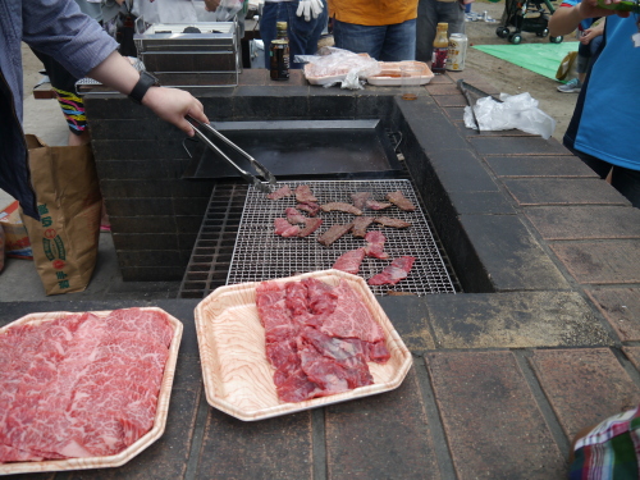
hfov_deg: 63.4
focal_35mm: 28
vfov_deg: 49.7
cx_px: 320
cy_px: 240
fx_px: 518
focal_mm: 14
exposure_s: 1/400
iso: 160
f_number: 4.5
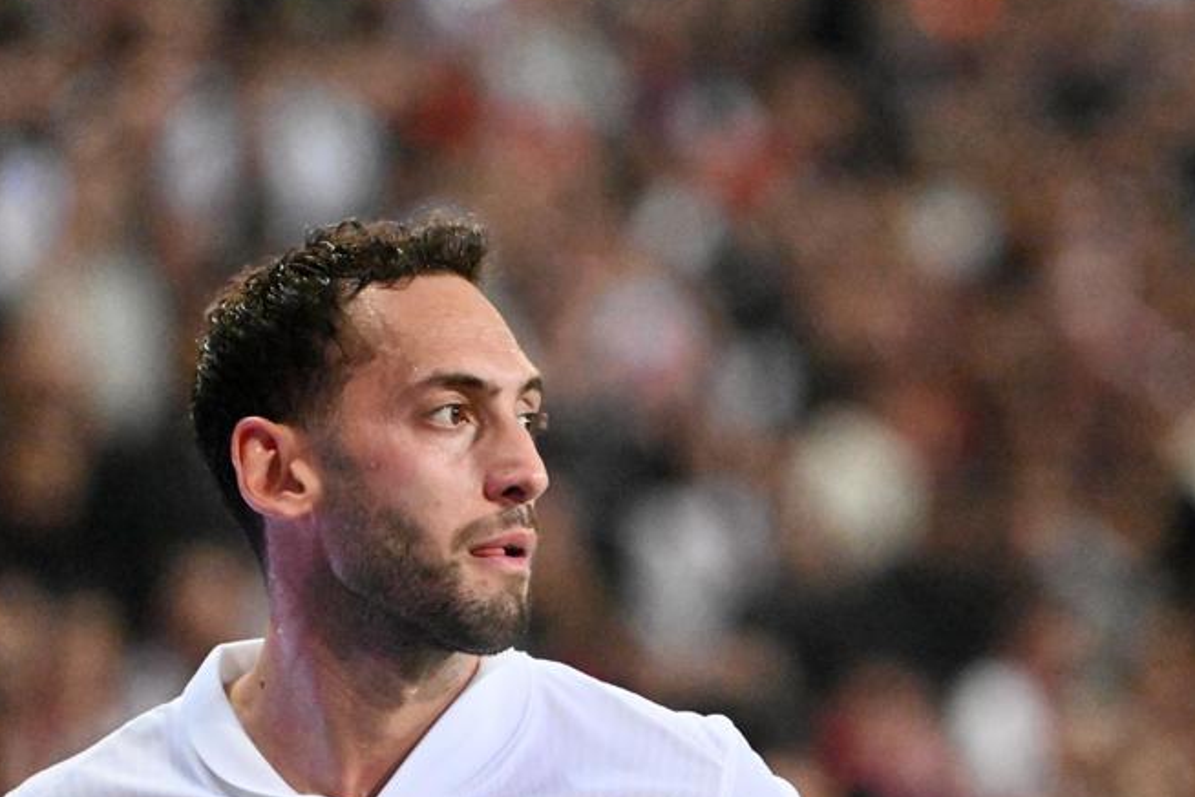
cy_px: 392
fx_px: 16895
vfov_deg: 2.7
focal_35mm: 509
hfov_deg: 4.1
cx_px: 751
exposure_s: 1/2500
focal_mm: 400
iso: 25600
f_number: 5.6
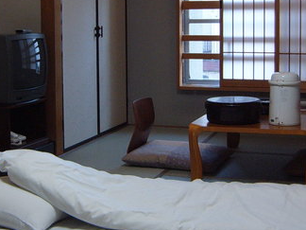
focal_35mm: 73
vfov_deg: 20.1
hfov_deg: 26.6
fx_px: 645
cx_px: 127
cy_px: 77
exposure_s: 1/30
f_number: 2.9
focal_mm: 6.2
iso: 141
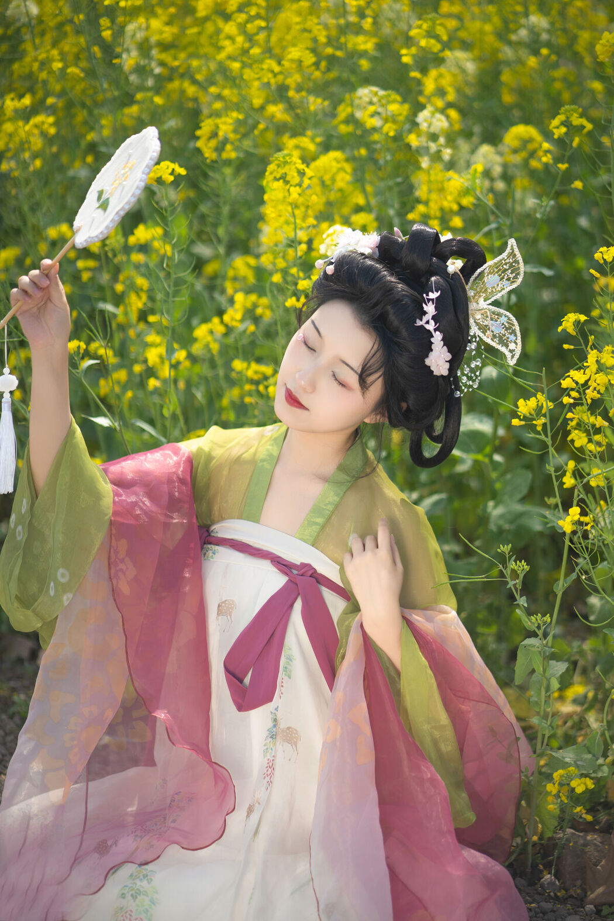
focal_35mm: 85
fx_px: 2174
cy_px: 460
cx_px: 307
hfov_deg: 16.1
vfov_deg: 23.9
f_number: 2
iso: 64
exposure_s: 1/2500
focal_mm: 85
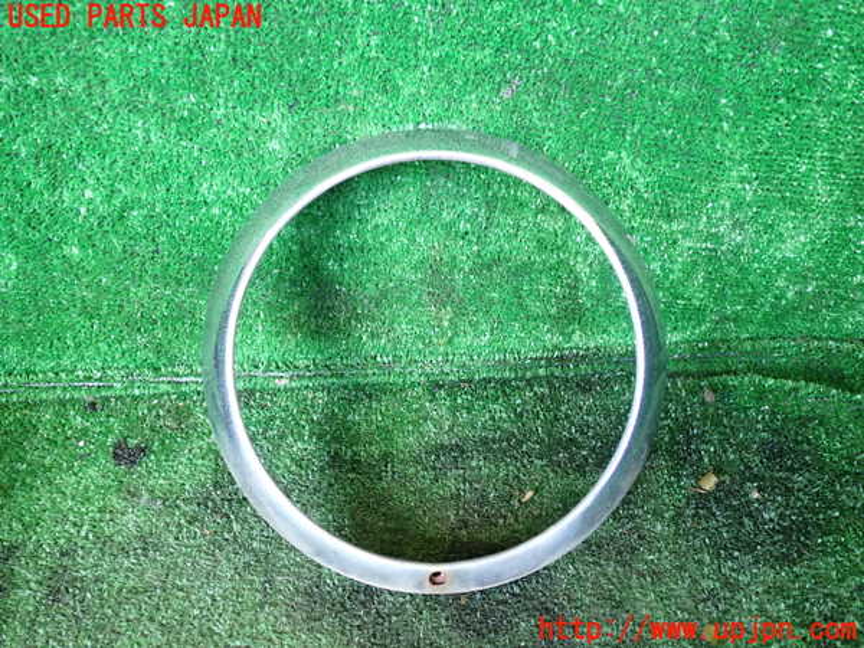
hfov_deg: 60.0
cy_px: 324
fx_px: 749
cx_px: 432
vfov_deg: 46.8
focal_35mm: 30
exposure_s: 1/30
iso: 250
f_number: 2.3
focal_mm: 5.4
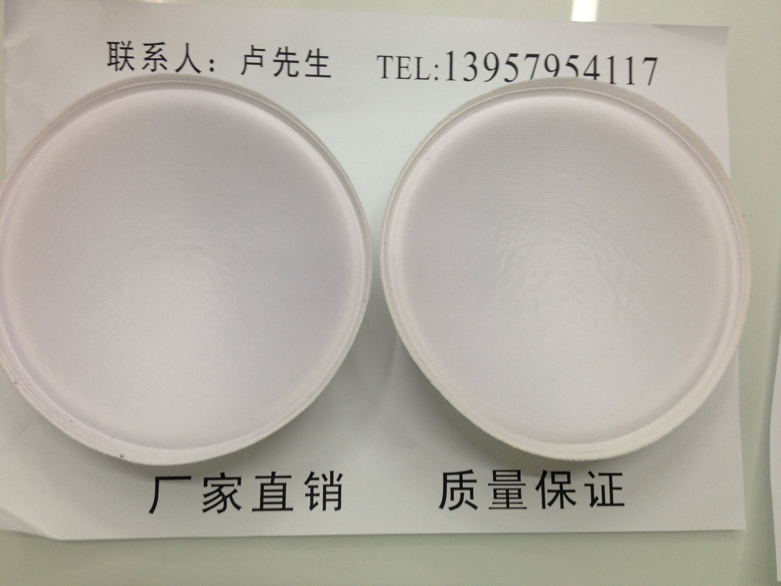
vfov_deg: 40.7
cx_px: 390
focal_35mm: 35
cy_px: 293
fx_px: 790
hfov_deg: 52.6
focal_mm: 4.28
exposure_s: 1/33
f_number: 2.4
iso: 64
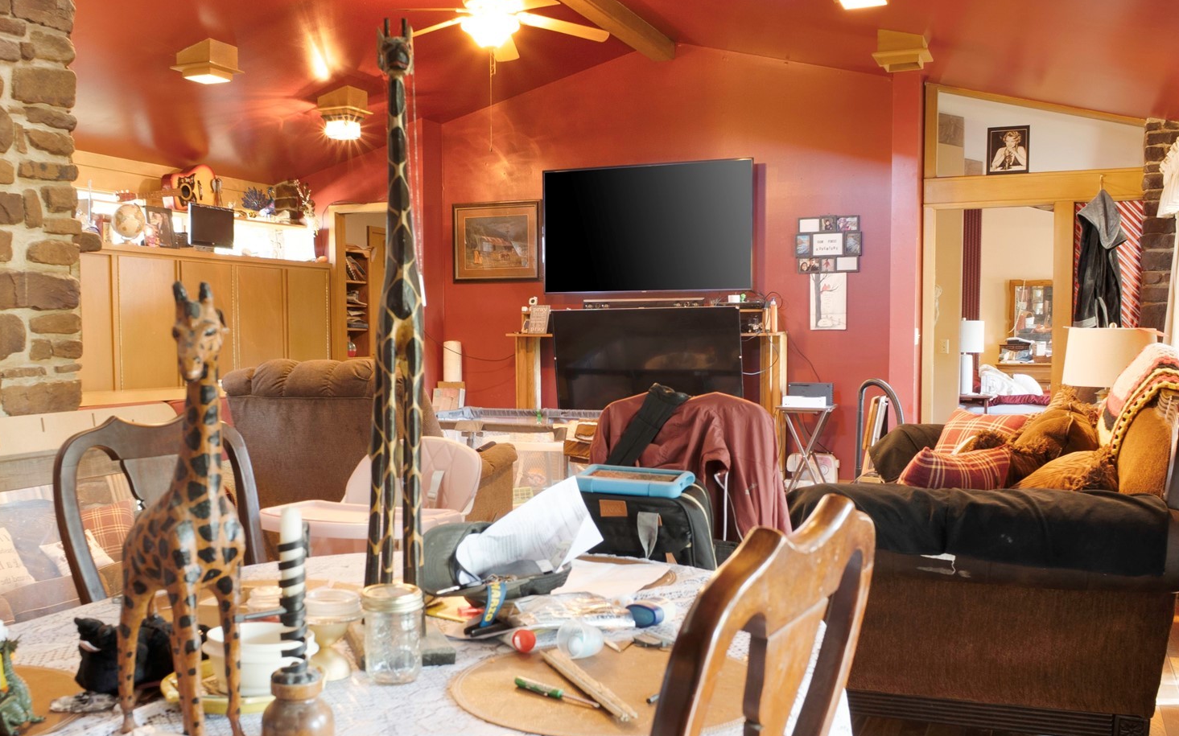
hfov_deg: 56.7
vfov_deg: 37.1
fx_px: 1092
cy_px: 436
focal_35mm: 34
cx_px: 567
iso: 400
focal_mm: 16
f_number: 8
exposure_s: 1/1.25
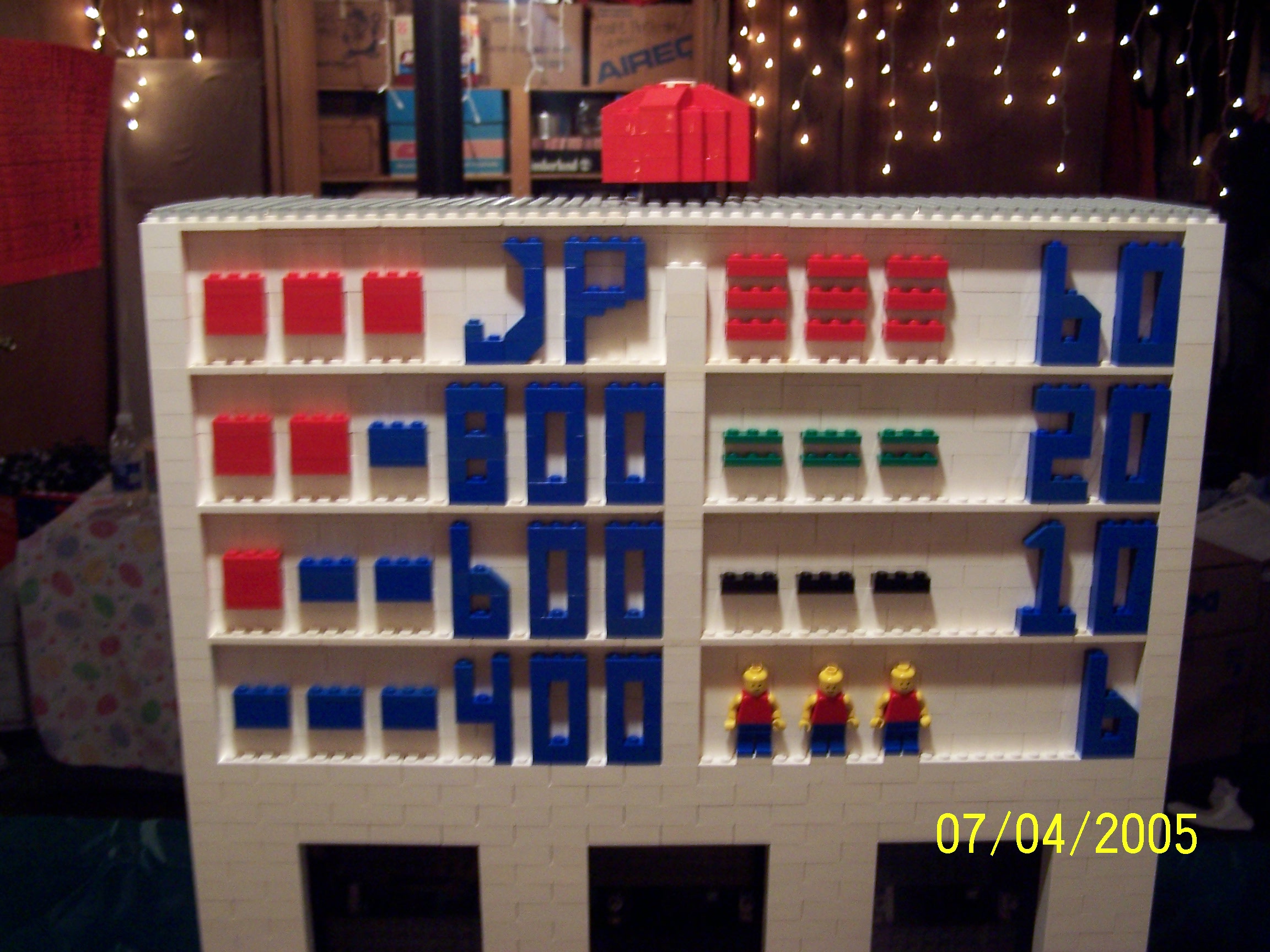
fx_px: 1394
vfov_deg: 37.7
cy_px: 476
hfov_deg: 49.0
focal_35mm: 38
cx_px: 635
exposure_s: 1/8
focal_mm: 6.3
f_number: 2.8
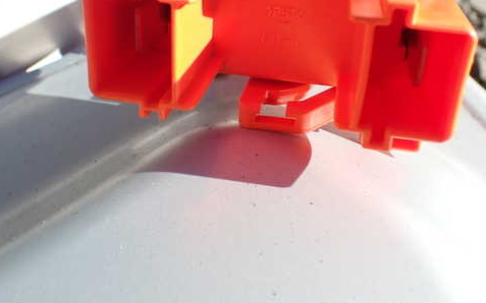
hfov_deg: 49.3
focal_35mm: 40
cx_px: 246
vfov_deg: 31.7
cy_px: 100
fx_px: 530
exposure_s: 1/640
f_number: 3.2
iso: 100
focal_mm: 5.4
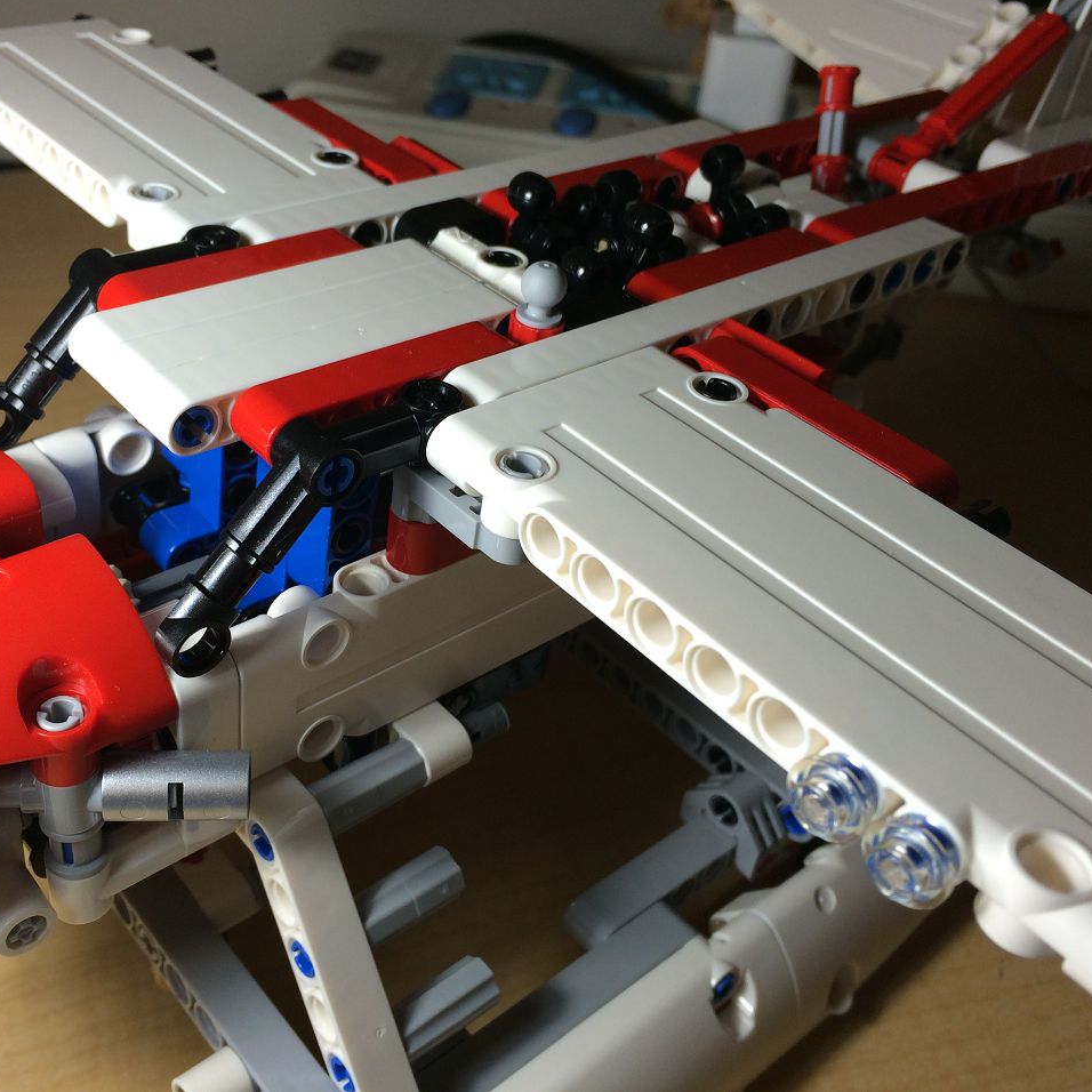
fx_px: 1249
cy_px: 534
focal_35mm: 35
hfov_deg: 46.9
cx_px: 436
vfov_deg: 47.2
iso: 64
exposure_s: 1/120
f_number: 2.2
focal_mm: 4.15
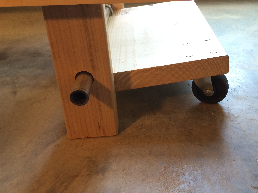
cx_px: 173
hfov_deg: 43.2
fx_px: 321
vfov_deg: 33.5
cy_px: 77
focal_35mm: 43
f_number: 2.2
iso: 125
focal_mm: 4.12
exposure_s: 1/30
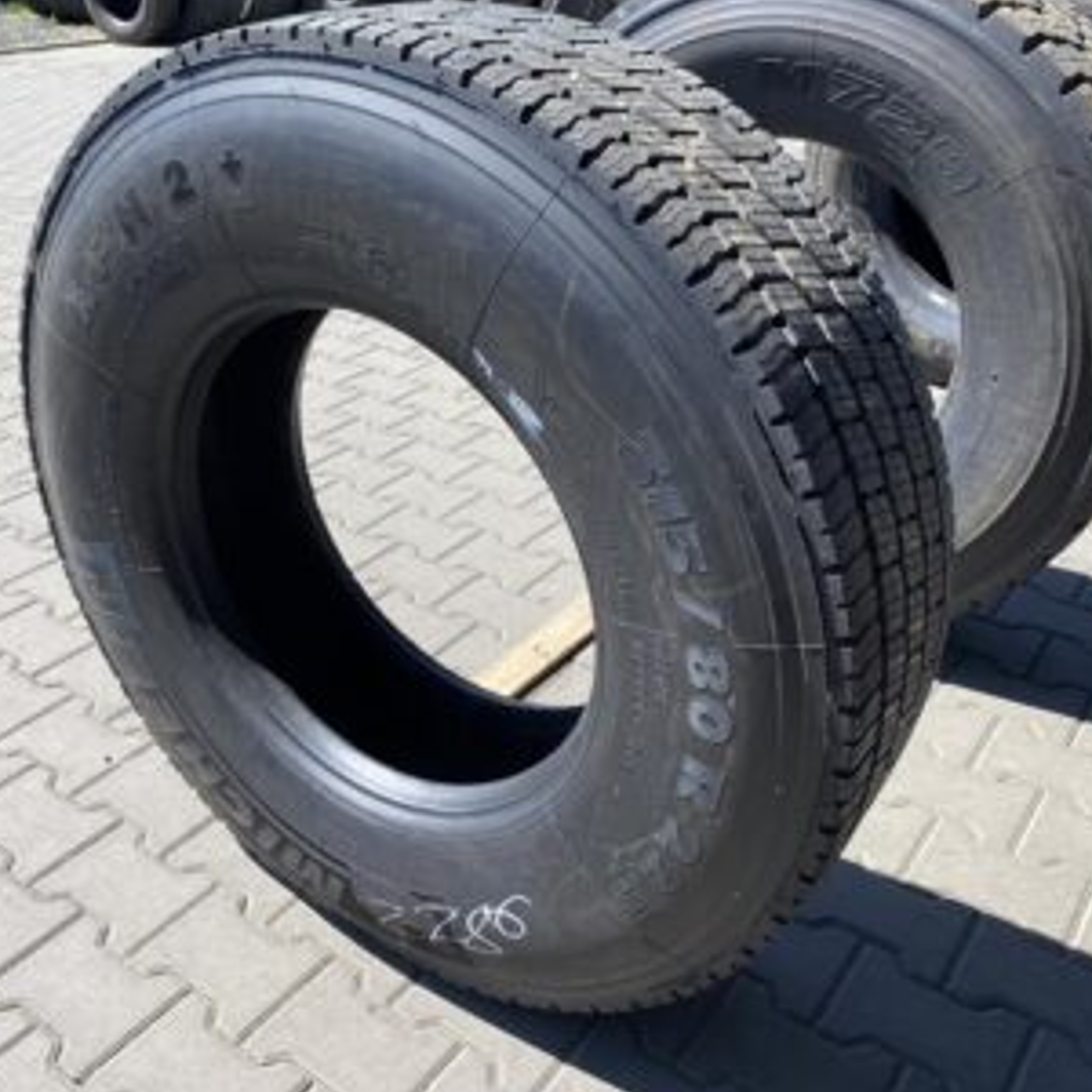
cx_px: 470
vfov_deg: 49.7
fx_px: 1178
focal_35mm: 33
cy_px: 519
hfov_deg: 49.6
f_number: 1.8
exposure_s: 1/1157
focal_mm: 4.25
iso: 32
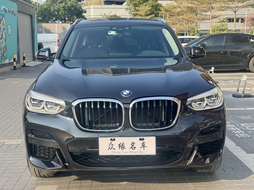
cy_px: 95
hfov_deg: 39.7
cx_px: 127
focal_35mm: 48
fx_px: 352
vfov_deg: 30.3
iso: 64
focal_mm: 6.76
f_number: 1.78
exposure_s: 1/1172
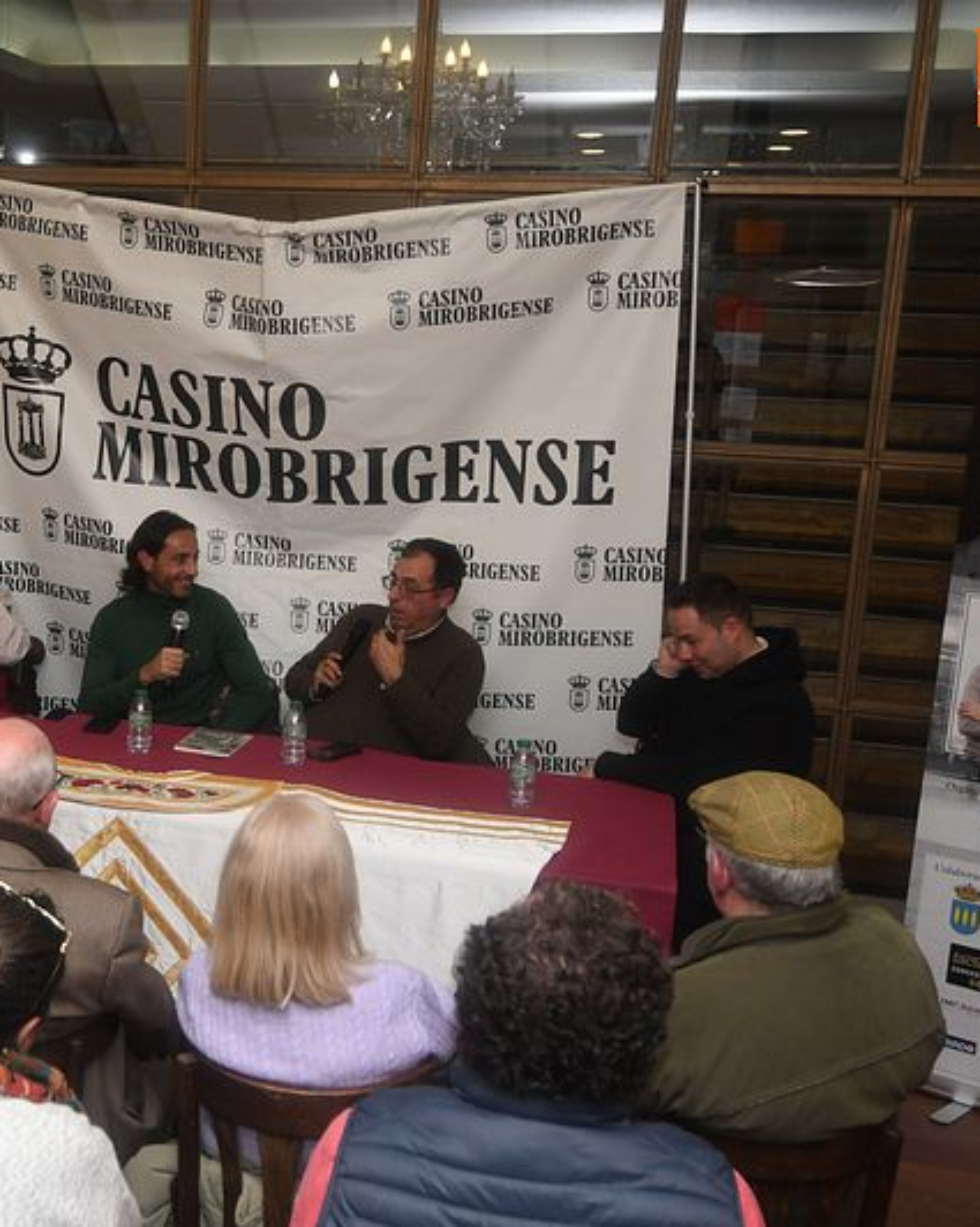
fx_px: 1633
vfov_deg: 41.2
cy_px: 634
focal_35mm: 45
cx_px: 145
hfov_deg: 32.2
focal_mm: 20
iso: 800
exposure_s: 1/60
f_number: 4
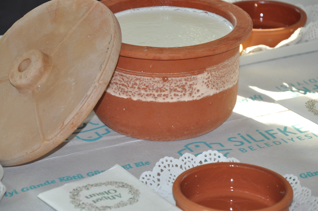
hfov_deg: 12.1
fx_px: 1496
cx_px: 158
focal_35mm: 170
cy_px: 98
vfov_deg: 8.1
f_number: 5.6
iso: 640
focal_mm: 105
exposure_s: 1/60
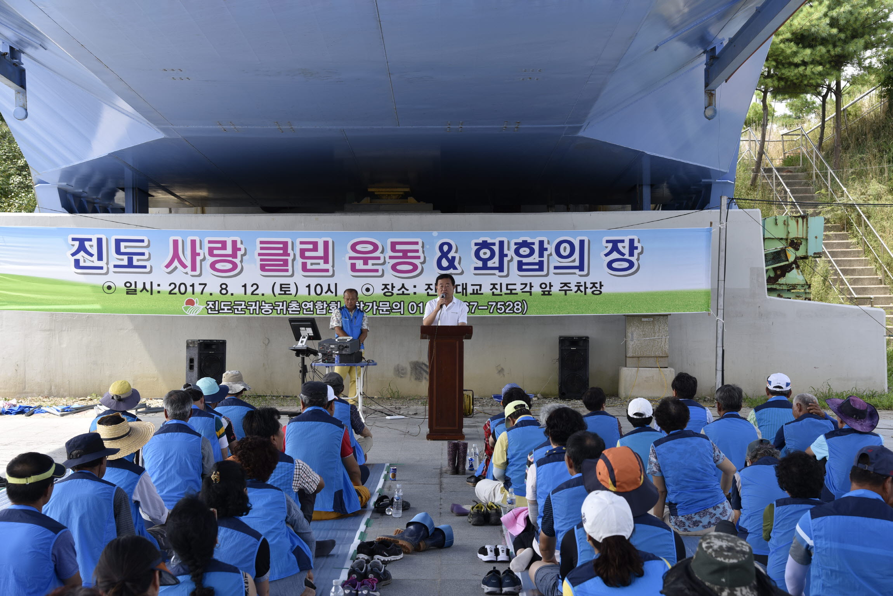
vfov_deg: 24.6
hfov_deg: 36.2
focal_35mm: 55
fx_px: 1365
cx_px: 446
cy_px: 298
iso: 100
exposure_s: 1/160
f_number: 6.3
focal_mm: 55
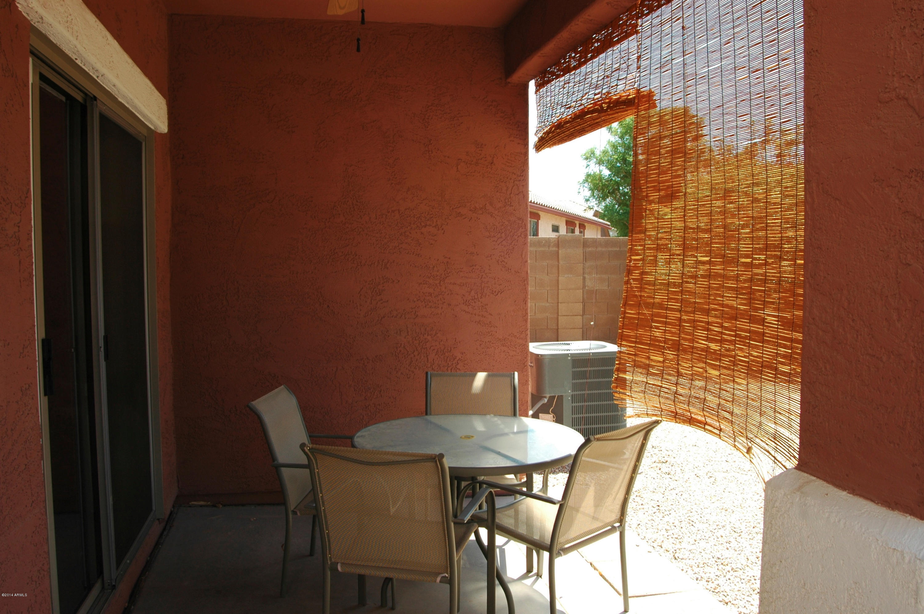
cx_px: 462
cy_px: 307
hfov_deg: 62.0
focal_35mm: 30
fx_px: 769
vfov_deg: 43.5
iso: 200
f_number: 9
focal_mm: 20
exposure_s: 1/100
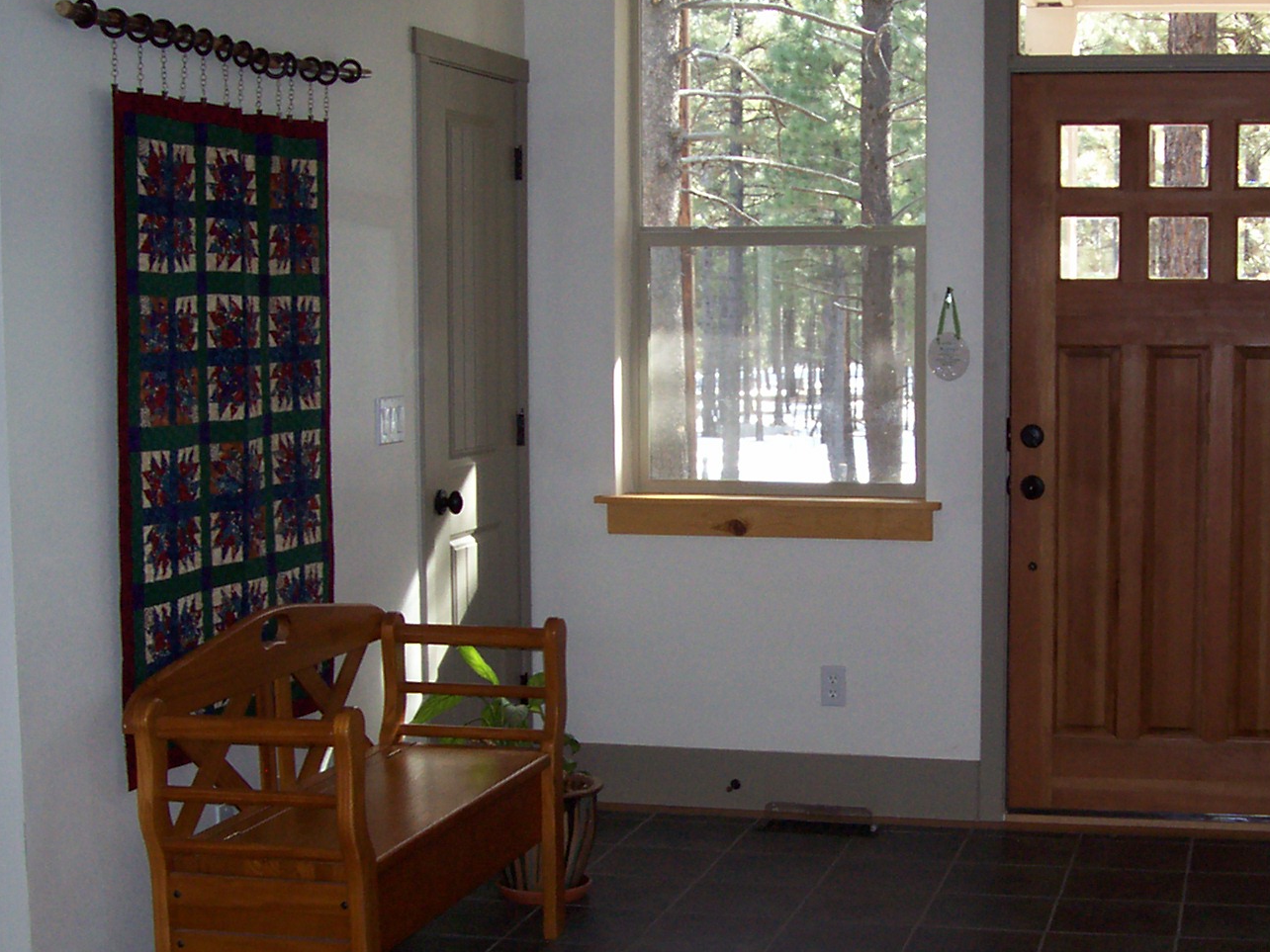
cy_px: 572
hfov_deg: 31.4
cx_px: 868
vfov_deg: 24.0
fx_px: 2238
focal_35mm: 61
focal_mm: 5.6
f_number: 2.7
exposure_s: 1/64
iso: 80
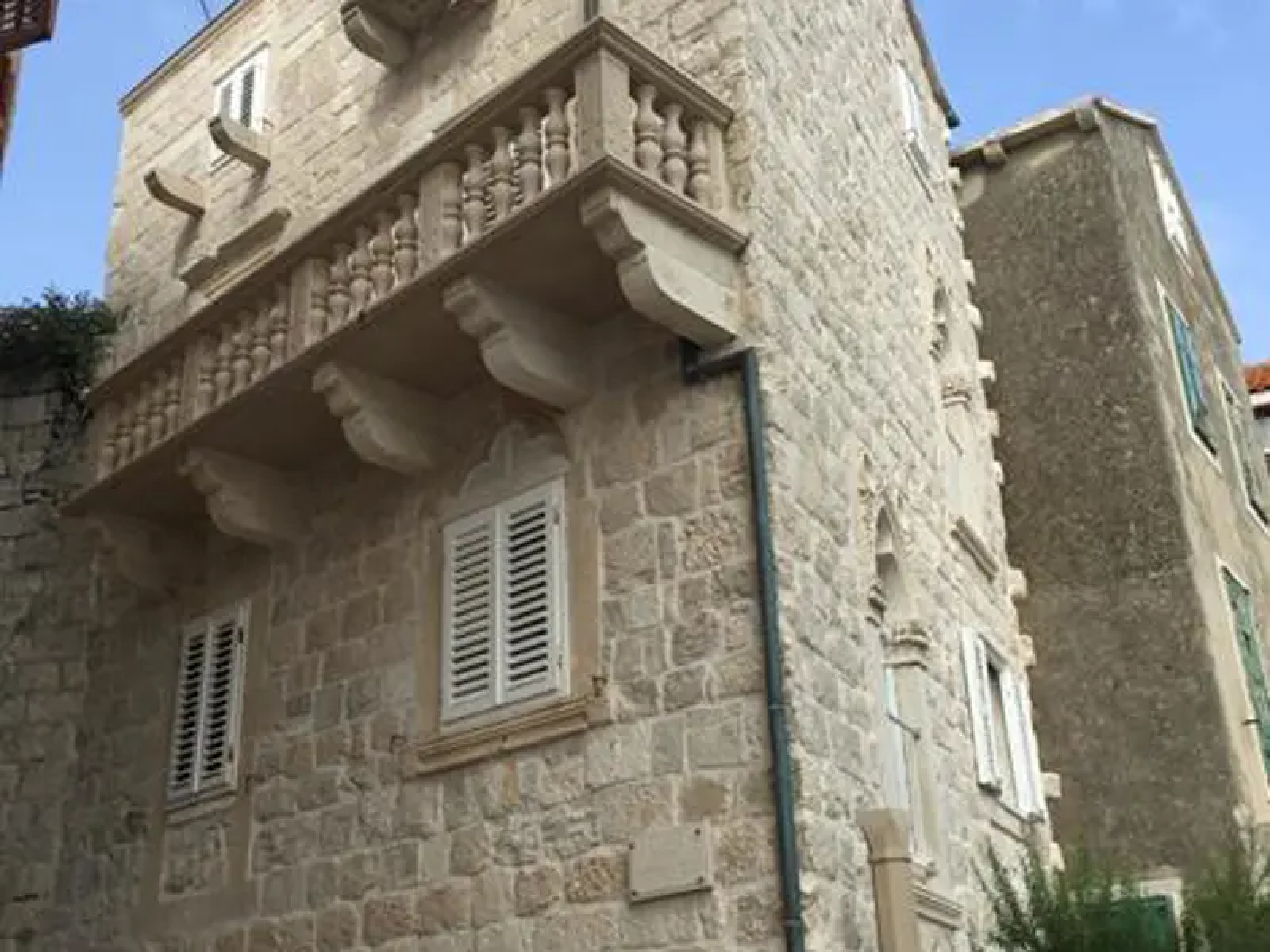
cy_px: 476
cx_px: 635
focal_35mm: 29
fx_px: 1064
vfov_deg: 48.2
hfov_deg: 61.7
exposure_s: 1/1099
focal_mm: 4.15
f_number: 2.2
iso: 32
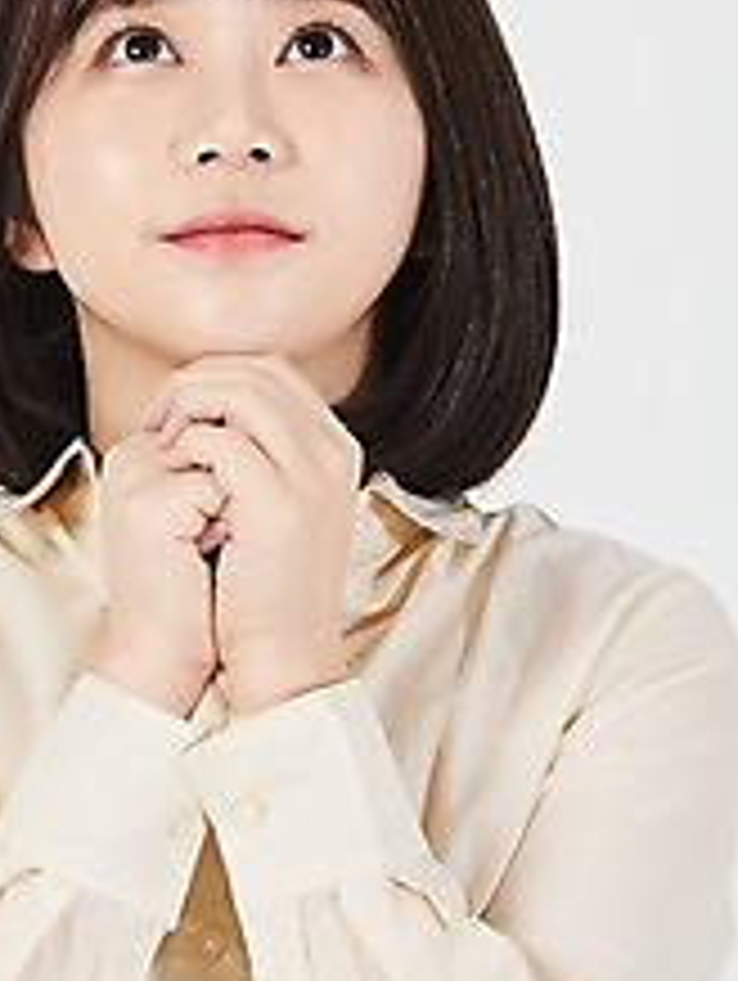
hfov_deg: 5.1
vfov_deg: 6.8
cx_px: 227
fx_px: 8256
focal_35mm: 291
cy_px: 396
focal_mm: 165
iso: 100
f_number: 13
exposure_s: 1/125
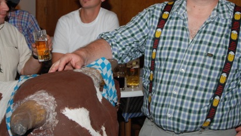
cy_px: 32
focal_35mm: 79
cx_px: 94
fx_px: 505
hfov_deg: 26.8
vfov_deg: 15.2
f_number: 5.6
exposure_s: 1/60
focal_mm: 32
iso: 400
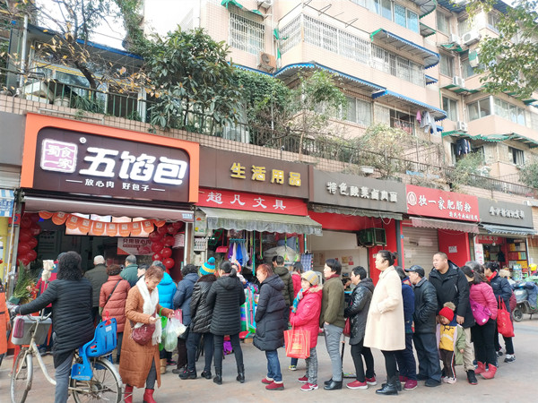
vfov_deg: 44.2
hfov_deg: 56.8
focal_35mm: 32
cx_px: 269
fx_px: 497
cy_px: 202
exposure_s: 1/100
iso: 178
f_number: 2
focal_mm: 4.5
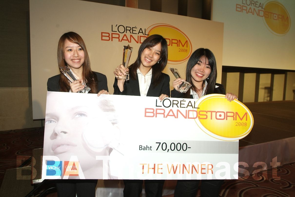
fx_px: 213
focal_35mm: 26
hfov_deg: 69.4
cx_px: 148
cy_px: 98
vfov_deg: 49.5
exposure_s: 1/90
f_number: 3.3
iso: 400
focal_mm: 17
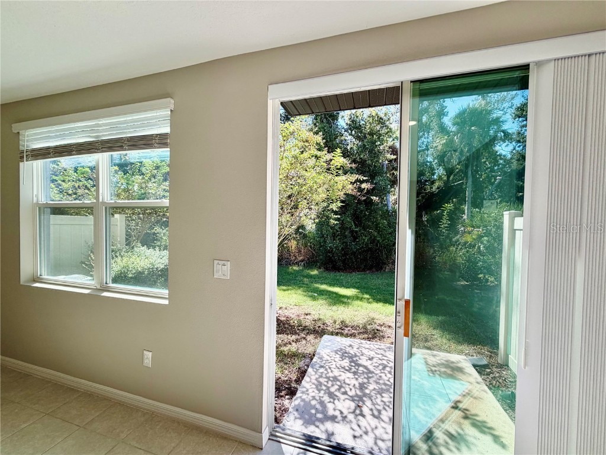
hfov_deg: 102.1
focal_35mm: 14
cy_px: 228
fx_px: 245
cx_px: 303
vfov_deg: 85.7
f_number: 2.2
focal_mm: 2.22
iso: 64
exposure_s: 1/502
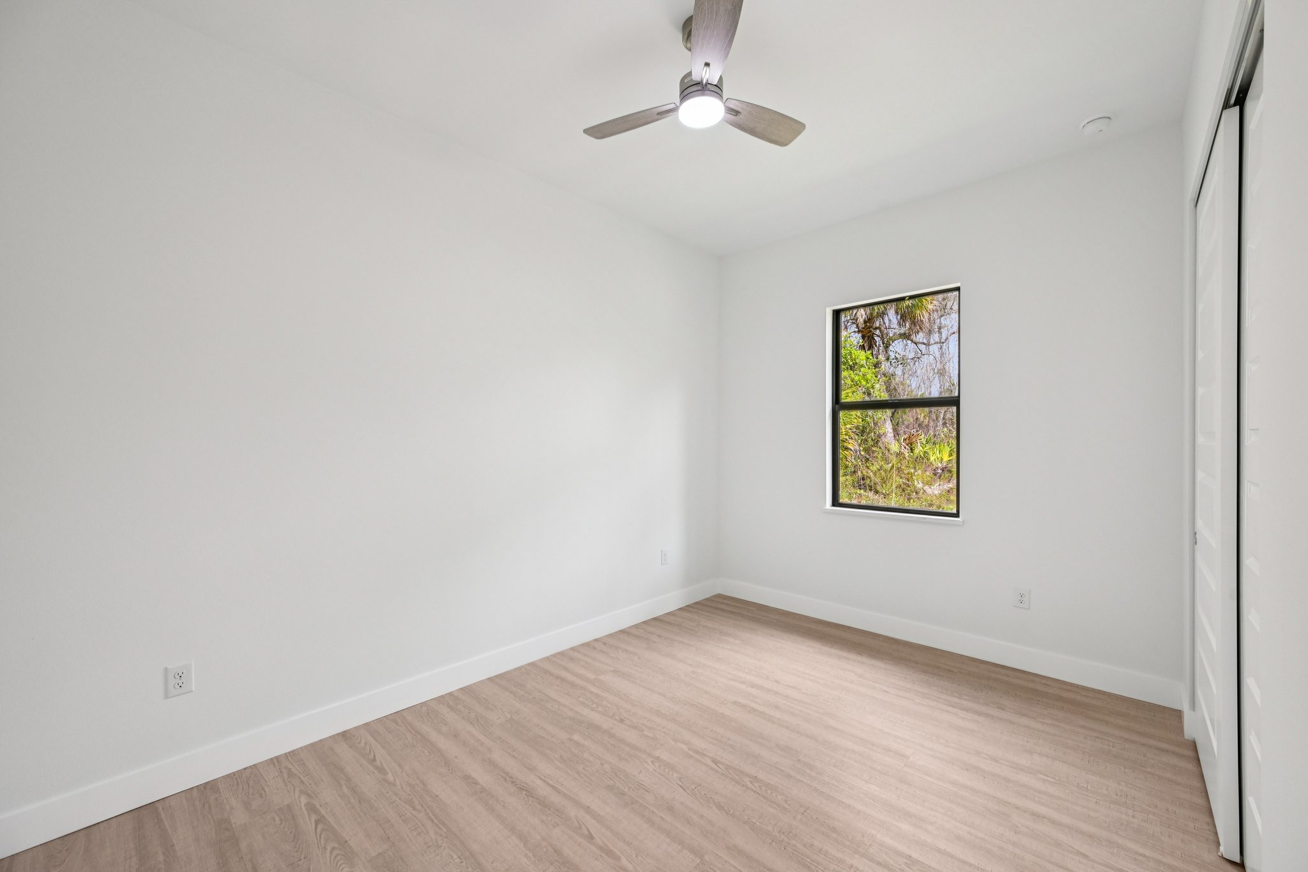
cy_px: 436
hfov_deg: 104.3
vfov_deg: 81.2
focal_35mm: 14
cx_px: 654
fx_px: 509
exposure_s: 1/100
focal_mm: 14
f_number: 8
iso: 400
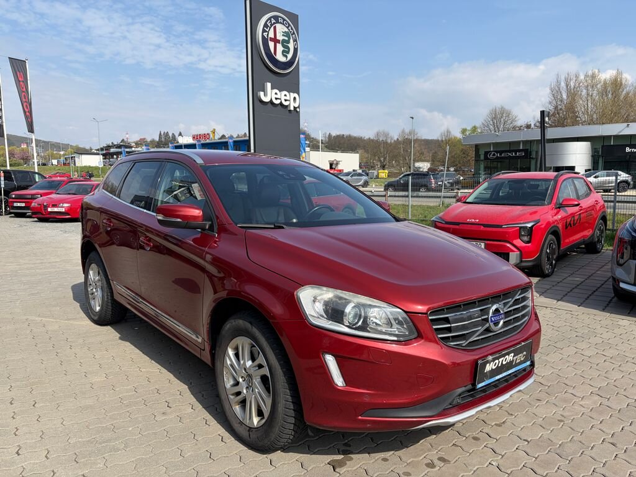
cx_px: 318
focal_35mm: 26
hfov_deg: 67.3
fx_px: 478
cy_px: 238
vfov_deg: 53.1
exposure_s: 1/2639
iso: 50
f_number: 1.6
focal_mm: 5.96
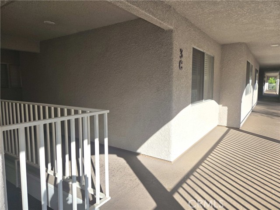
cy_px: 105
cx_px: 140
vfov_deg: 58.9
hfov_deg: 73.9
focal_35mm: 23
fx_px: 186
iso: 50
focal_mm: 5.4
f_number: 1.8
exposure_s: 1/2921
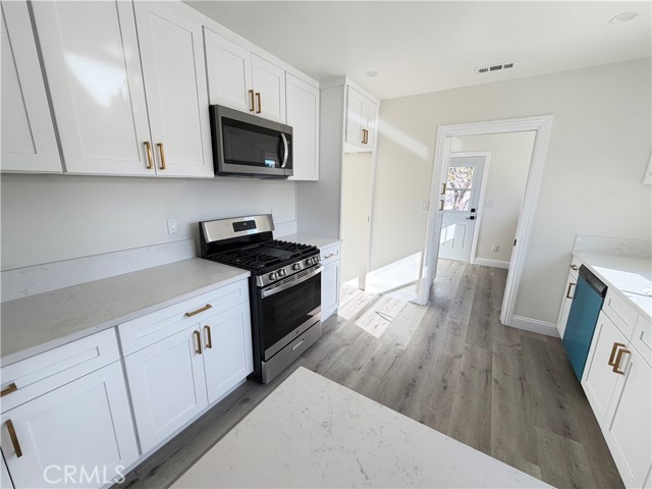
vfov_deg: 85.7
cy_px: 244
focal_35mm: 14
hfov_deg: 102.1
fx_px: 264
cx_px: 326
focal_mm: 2.22
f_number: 2.2
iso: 125
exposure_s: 1/121
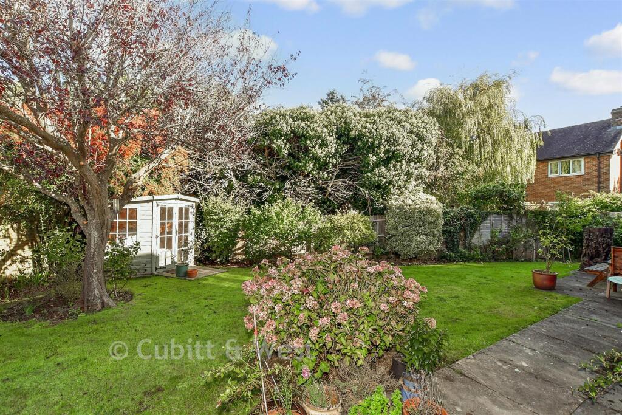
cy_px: 208
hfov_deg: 100.4
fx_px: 259
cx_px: 311
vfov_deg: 77.3
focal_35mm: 15
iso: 400
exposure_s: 1/125
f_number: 8
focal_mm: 10
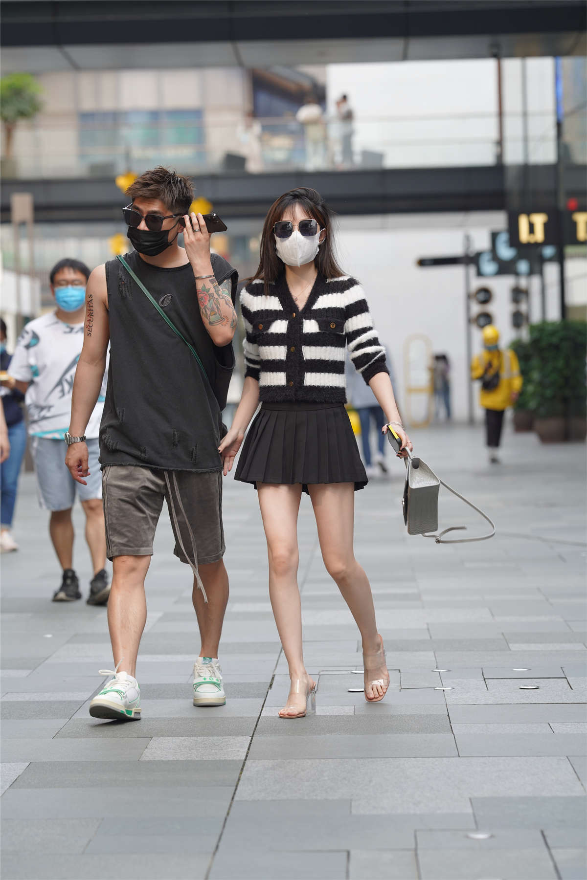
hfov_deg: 10.2
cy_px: 440
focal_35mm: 135
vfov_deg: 15.2
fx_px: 3302
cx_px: 294
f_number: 4
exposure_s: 1/500
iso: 320
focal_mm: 135
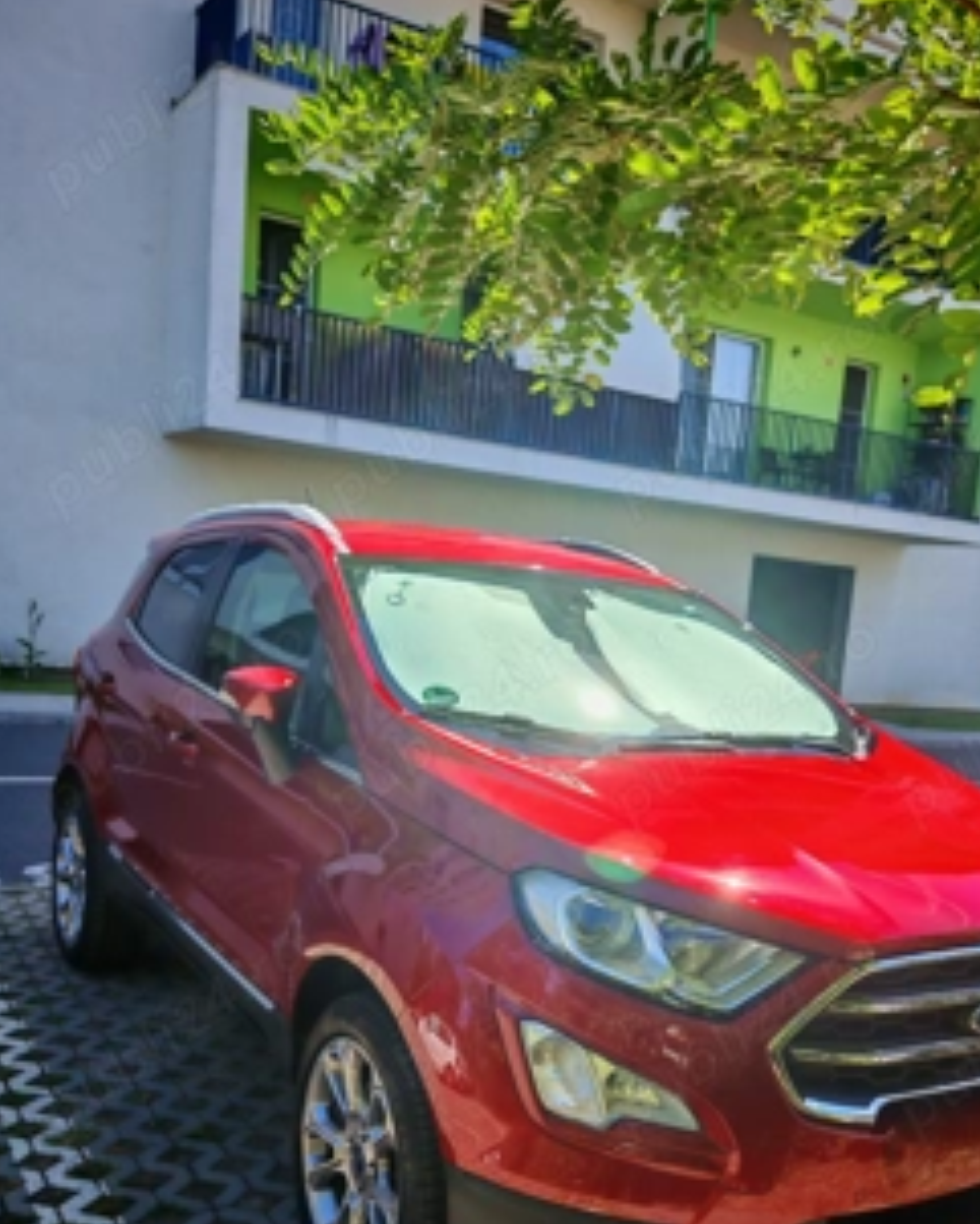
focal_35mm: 35
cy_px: 789
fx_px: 1268
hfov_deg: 42.0
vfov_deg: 50.8
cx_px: 602
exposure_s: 1/1400
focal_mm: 6.67
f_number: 1.9
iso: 50
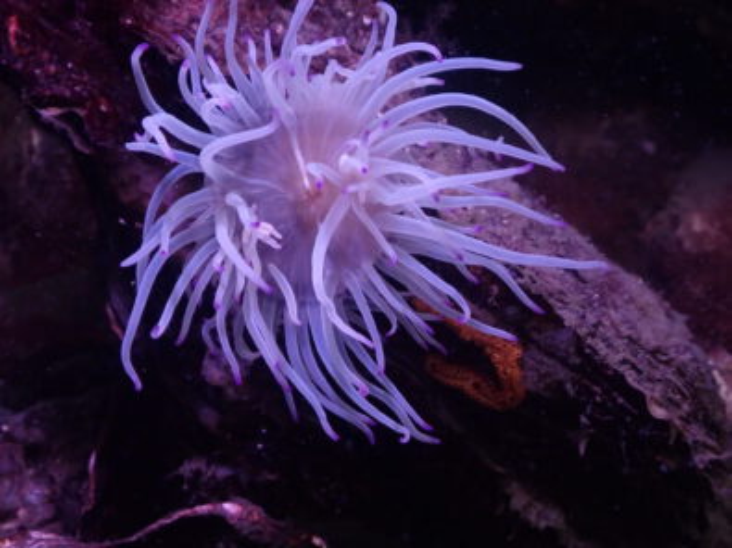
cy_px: 274
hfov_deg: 19.6
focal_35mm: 100
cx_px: 366
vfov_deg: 14.8
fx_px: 2114
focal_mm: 18
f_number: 4.9
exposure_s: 1/200
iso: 320
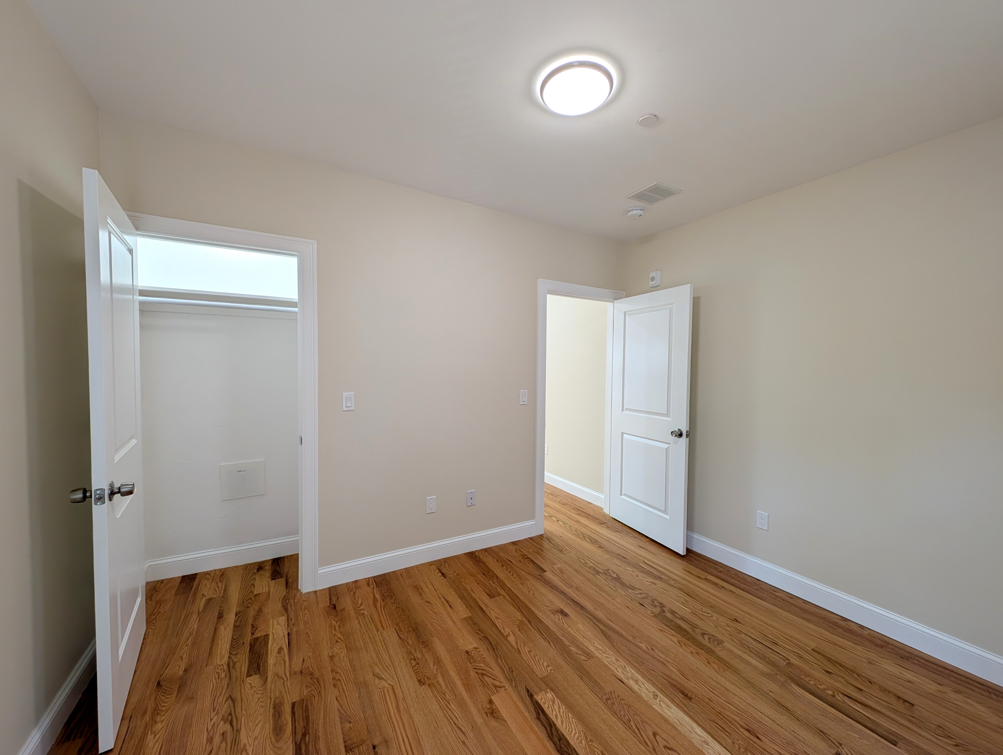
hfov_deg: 110.5
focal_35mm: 12
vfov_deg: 94.6
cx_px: 502
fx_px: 348
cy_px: 378
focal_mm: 2.23
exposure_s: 1/60
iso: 49
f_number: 1.95
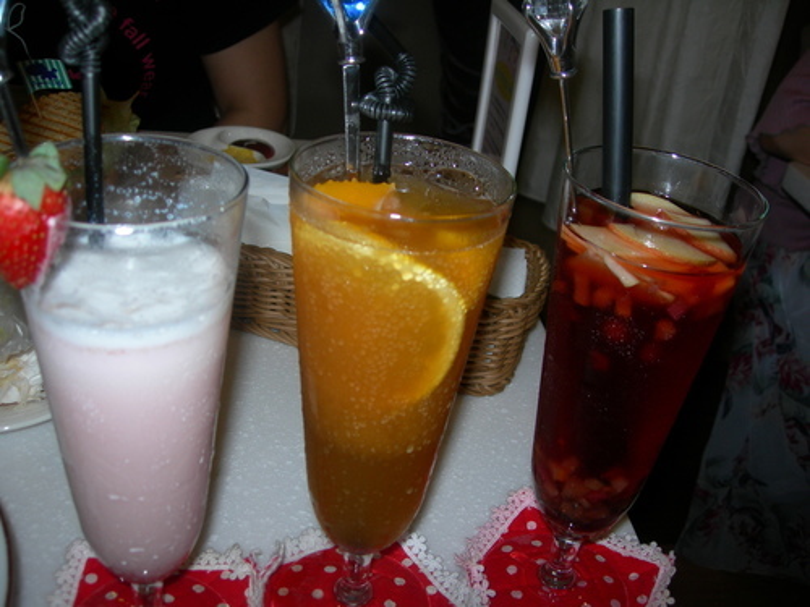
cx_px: 405
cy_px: 304
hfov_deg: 49.0
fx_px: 889
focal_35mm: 38
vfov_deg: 37.7
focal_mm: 7.8
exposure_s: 1/60.1
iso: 50
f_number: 2.8
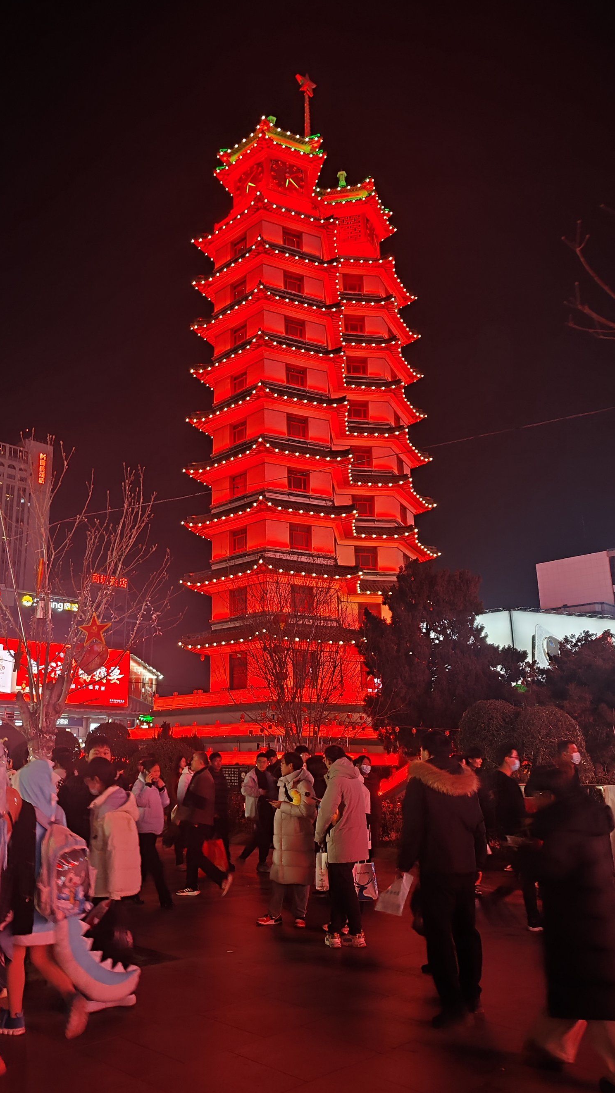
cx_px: 203
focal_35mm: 27
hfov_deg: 42.3
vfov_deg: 69.9
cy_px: 535
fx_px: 783
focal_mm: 5.26
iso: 1056
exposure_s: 1/50
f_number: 1.65
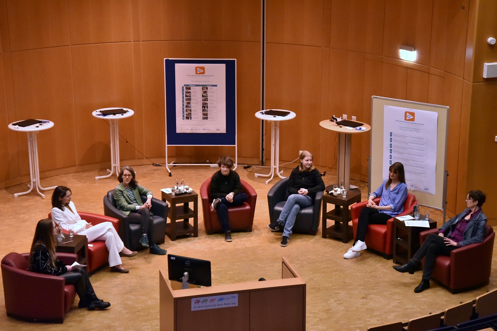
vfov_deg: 18.9
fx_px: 994
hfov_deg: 28.1
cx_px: 248
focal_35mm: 72
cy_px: 166
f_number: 4.5
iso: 8000
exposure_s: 1/200
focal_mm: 72
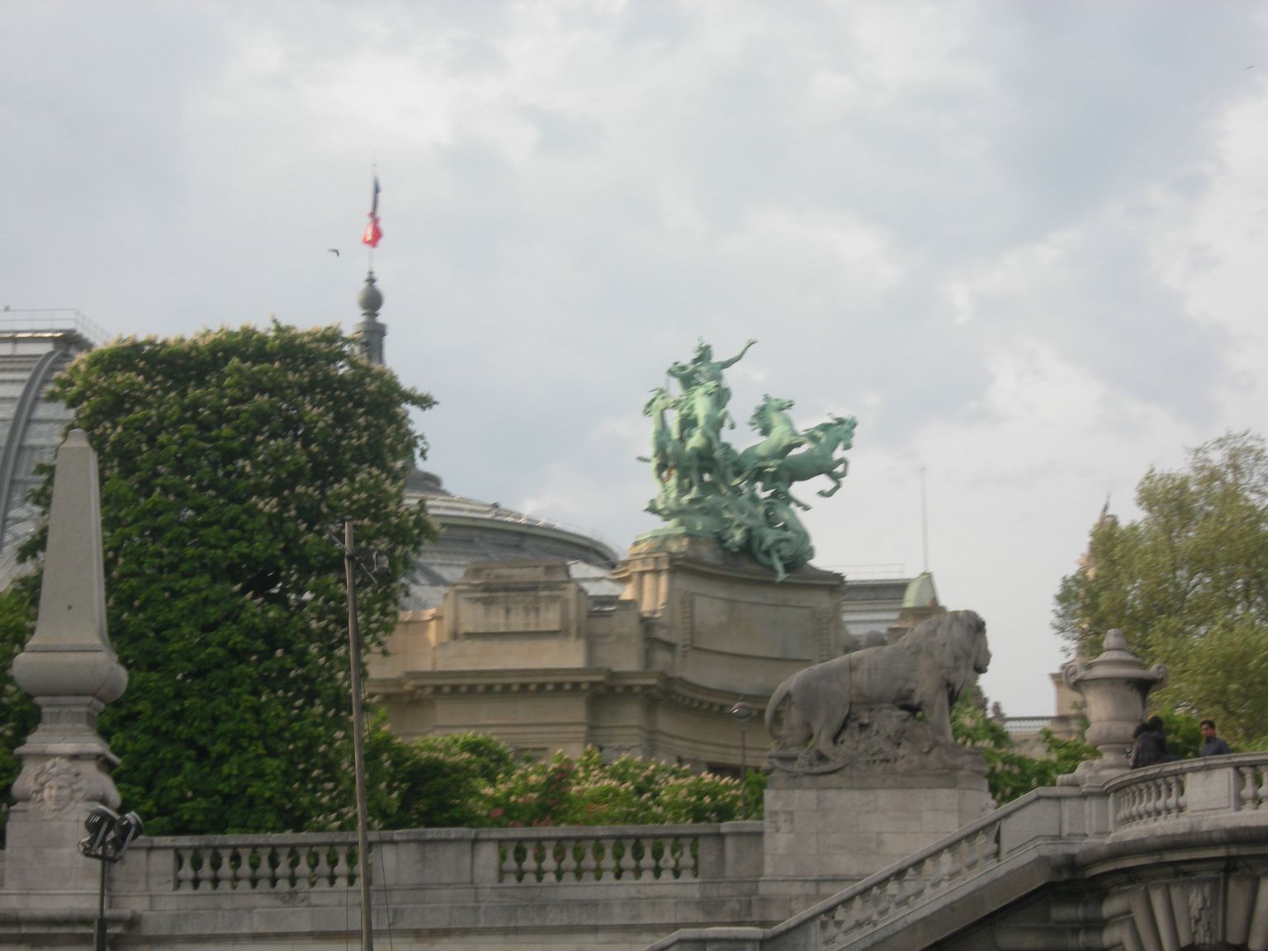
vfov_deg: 13.1
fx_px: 4139
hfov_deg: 17.4
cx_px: 634
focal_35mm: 113
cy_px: 476
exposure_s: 1/89.6
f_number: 8.2
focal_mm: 23.4
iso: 50
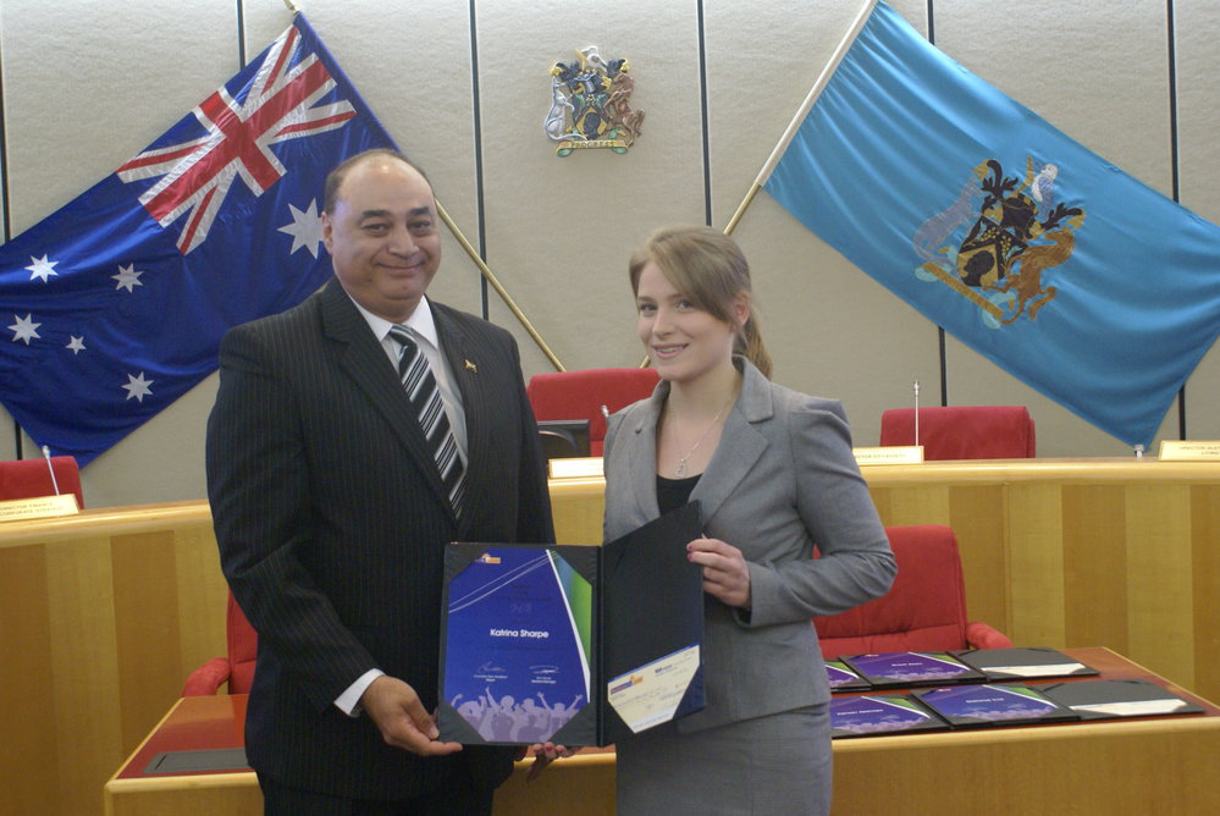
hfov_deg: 37.8
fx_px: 1781
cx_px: 610
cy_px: 408
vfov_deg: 25.8
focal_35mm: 52
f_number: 5.6
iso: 800
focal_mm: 35
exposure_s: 1/30
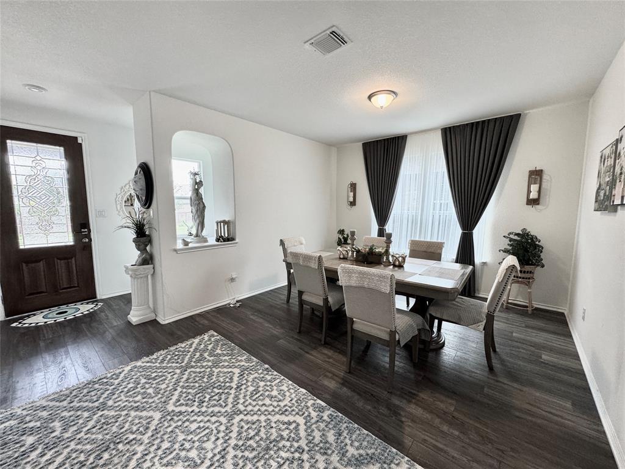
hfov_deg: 102.1
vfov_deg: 85.7
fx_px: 253
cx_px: 312
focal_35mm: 14
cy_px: 234
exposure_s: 1/120
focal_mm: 2.22
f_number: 2.2
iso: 200
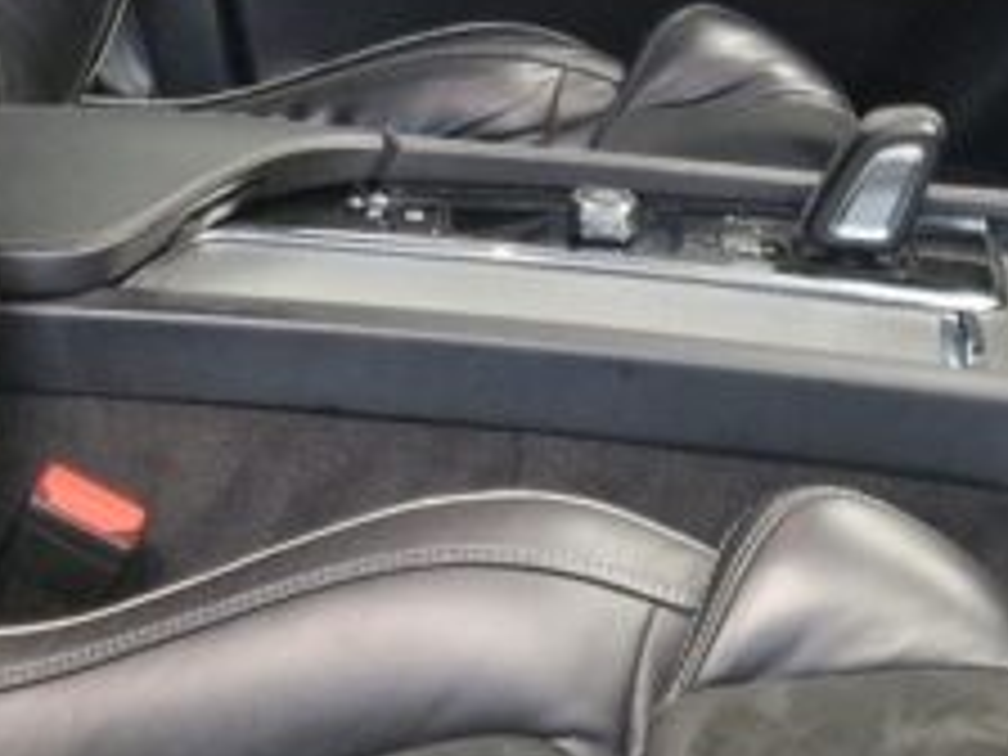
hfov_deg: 18.7
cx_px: 612
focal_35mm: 105
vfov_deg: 14.1
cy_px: 297
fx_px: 3058
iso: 640
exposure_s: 1/100
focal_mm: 5.4
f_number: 1.8
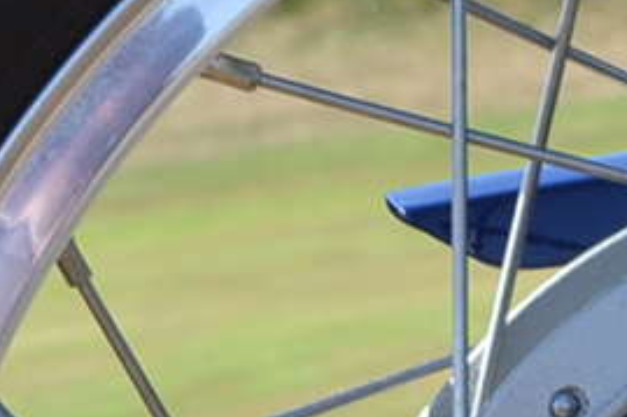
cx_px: 1543
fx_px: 5048
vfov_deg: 4.7
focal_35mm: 290
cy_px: 558
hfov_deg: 6.7
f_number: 6.3
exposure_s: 1/160
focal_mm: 26
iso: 100
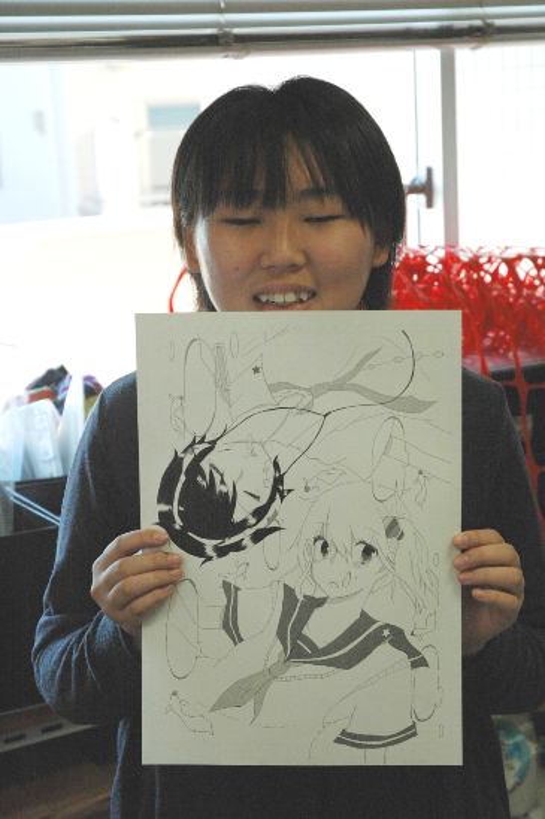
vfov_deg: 27.0
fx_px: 1706
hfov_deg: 18.1
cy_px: 410
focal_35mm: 75
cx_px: 272
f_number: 5.6
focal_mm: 50
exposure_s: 1/125
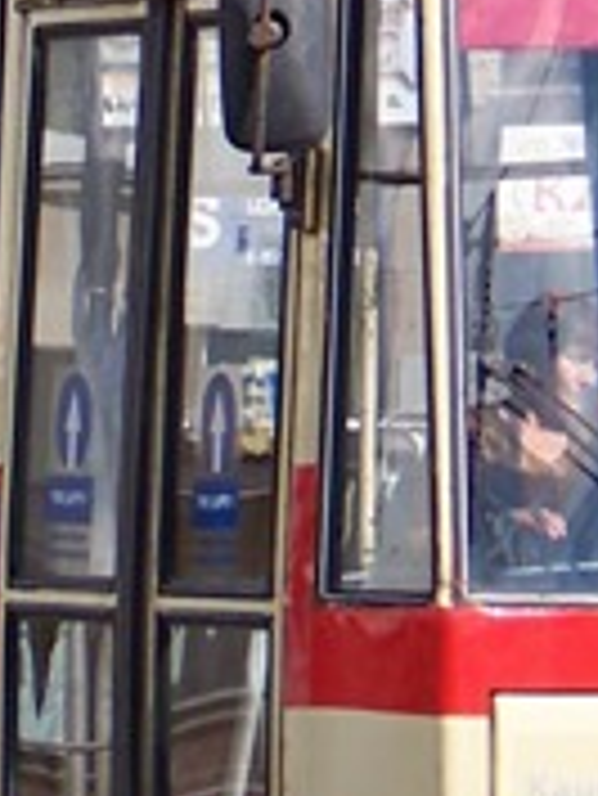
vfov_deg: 4.1
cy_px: 0
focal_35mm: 486
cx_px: 207
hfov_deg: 3.1
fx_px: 11181
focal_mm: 16.2
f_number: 3.2
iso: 80
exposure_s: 1/1000
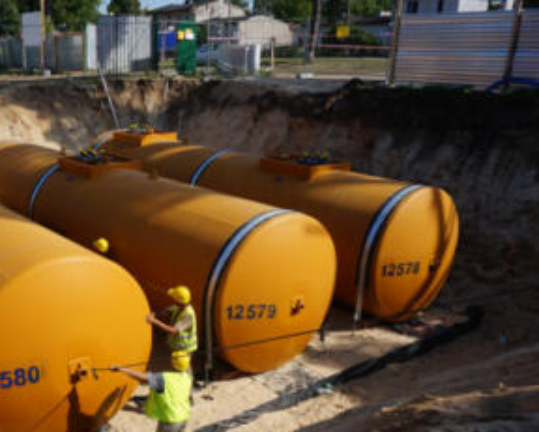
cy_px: 292
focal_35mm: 39
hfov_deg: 45.1
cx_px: 129
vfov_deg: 37.8
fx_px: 623
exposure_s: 1/160
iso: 200
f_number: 16
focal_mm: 16
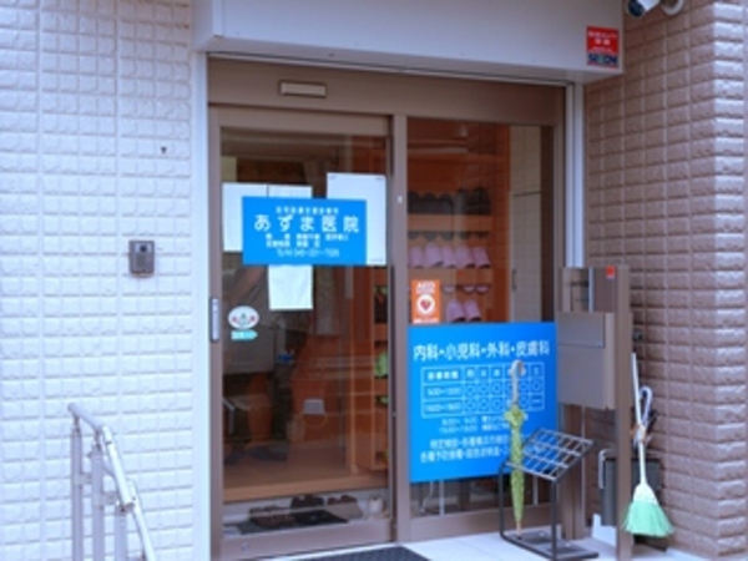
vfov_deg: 28.6
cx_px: 374
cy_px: 280
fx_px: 1102
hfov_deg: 37.5
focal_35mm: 51
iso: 80
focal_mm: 9.1
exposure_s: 1/60
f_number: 4.4
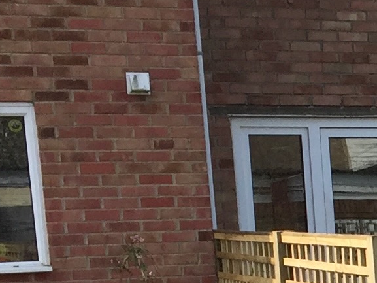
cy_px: 484
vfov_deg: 8.7
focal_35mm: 164
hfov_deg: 10.7
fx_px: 1786
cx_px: 827
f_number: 2.2
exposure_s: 1/1319
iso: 32
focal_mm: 4.15
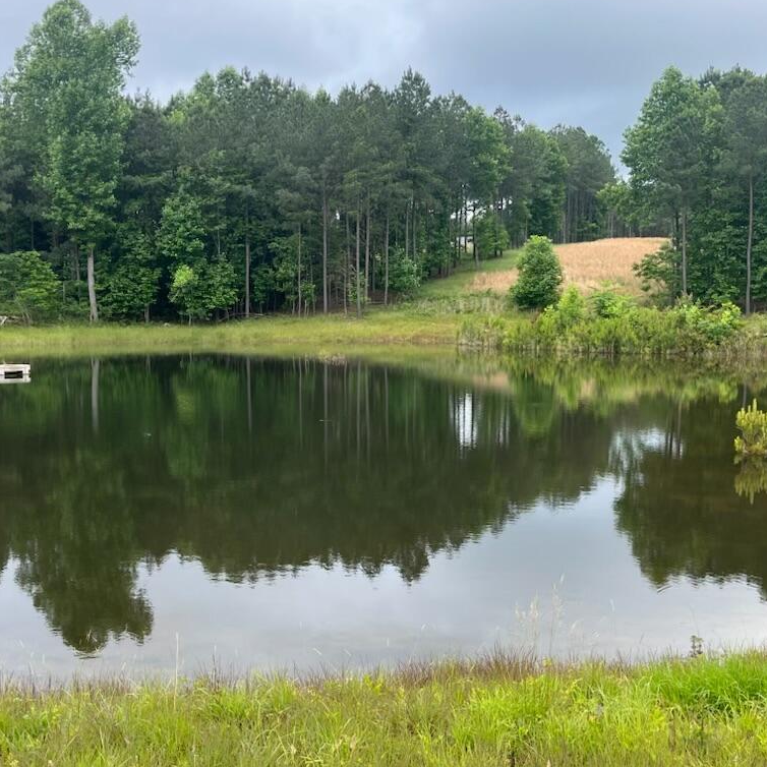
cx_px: 307
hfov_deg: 42.6
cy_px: 410
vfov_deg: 42.8
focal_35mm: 39
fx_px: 978
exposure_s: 1/928
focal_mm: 5.1
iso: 50
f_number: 1.6
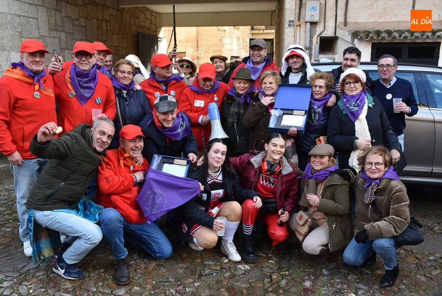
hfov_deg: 61.9
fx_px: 369
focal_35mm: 30
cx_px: 221
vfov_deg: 43.7
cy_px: 148
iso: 400
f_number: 6.3
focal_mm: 20
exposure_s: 1/160
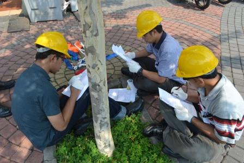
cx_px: 122
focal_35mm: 27
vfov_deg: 48.0
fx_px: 183
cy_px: 82
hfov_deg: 67.4
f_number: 6.3
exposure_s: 1/160
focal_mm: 18
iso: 100
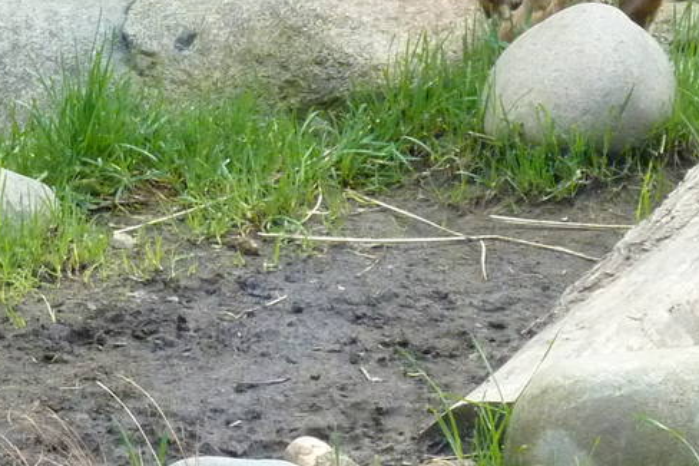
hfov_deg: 7.3
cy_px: -234
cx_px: 188
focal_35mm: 283
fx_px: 5493
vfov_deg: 4.8
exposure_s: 1/200
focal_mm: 13.7
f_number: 4.2
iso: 400
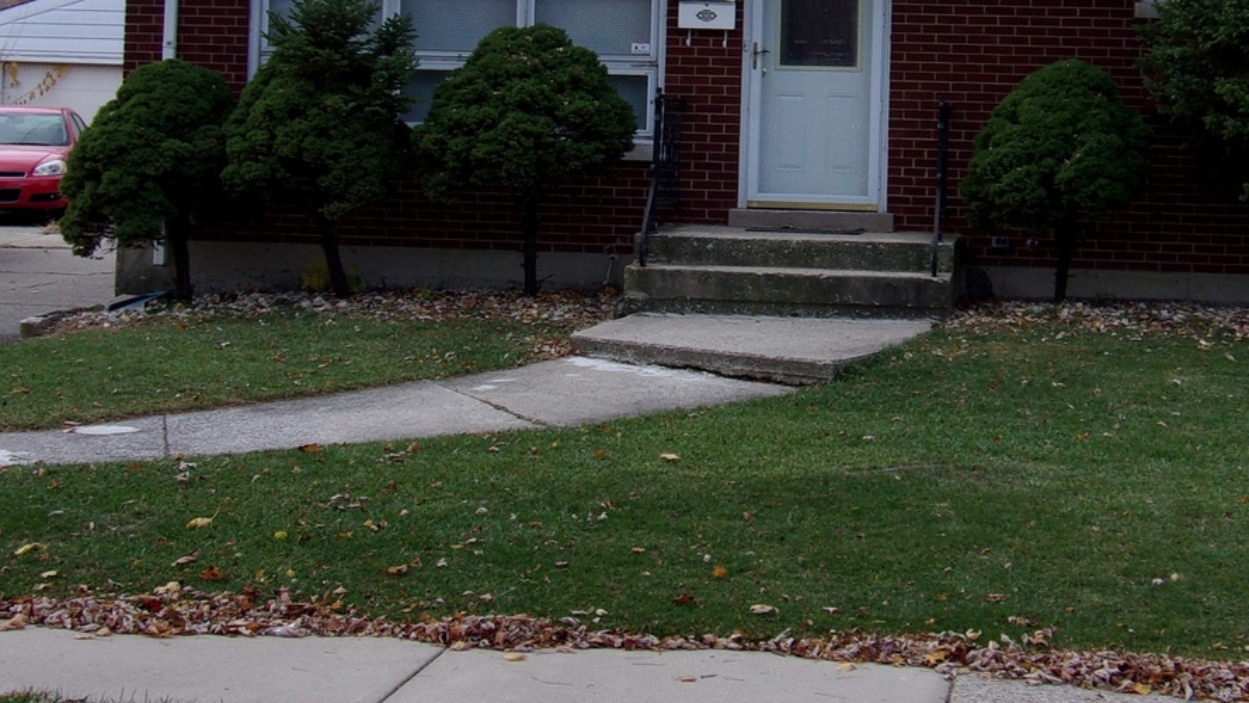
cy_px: 45
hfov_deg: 28.4
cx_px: 811
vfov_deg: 16.1
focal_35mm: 74
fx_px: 2451
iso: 80
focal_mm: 7.6
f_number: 3.7
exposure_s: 1/400
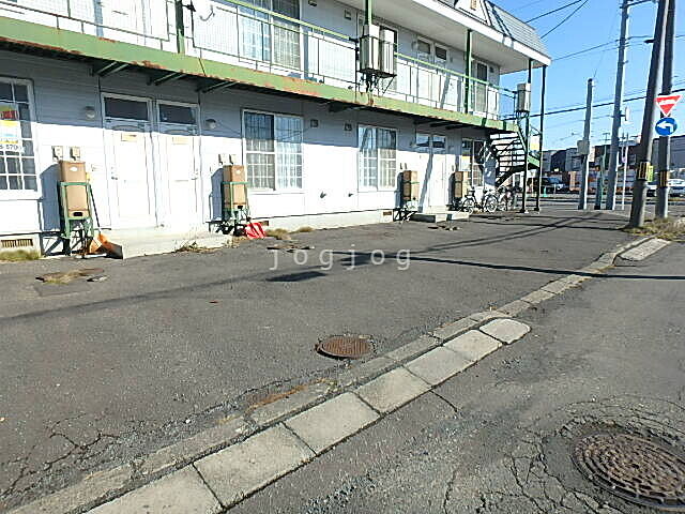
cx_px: 342
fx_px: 416
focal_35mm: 21
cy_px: 257
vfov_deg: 63.4
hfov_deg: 79.0
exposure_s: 1/800
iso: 125
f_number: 3.5
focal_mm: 3.7
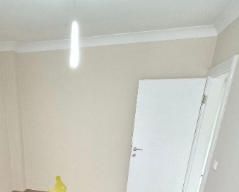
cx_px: 54
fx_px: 212
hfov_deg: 55.3
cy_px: 198
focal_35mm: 30
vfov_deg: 41.3
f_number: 2.2
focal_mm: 1.74
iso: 160
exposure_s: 1/50
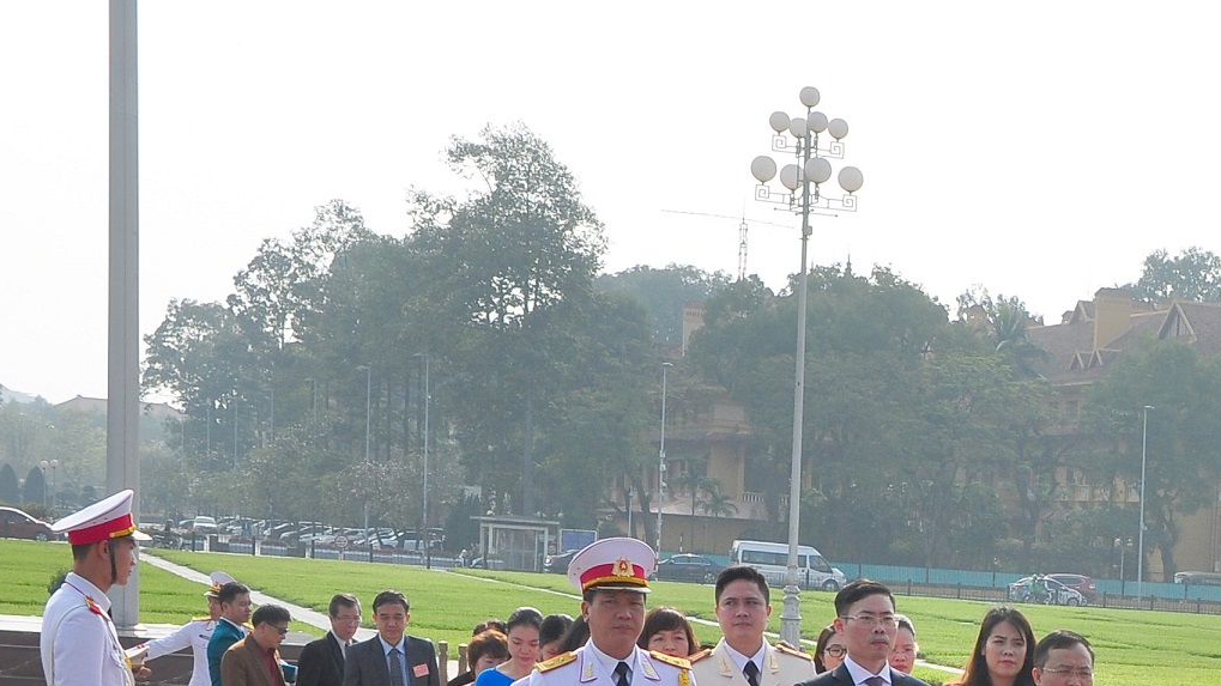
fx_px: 3334
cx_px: 1491
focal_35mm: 103
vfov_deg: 11.3
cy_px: 1003
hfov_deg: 19.5
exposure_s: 1/400
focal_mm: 26
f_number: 10
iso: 200
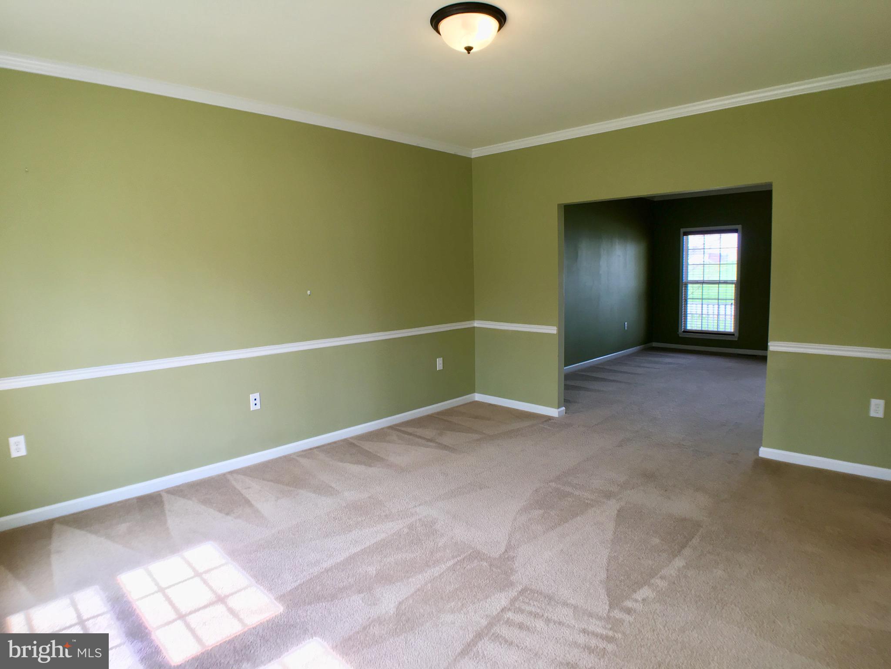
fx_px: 746
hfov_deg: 61.7
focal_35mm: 29
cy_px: 334
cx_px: 446
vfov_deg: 48.2
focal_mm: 4.15
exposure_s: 1/60
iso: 32
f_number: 2.2
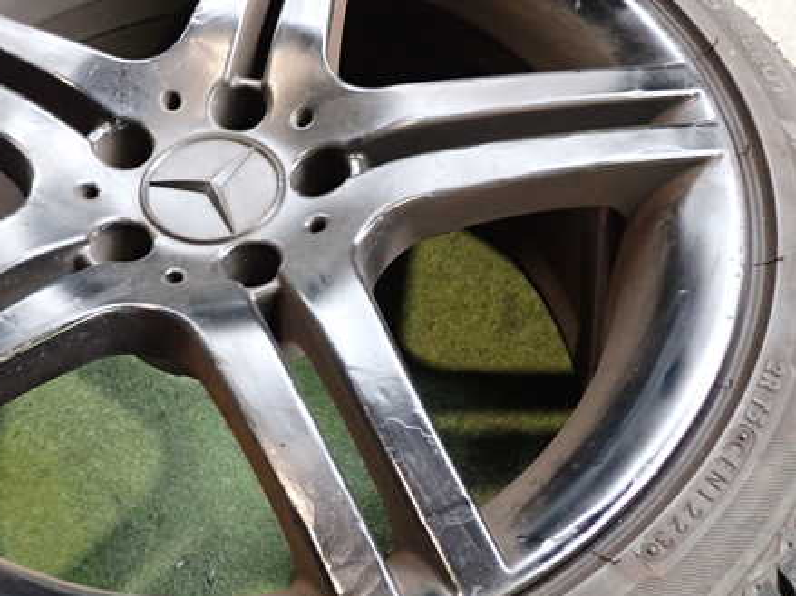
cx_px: 254
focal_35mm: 41
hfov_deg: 45.0
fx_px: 943
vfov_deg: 35.1
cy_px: 335
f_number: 2.3
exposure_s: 1/40
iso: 500
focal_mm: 5.4
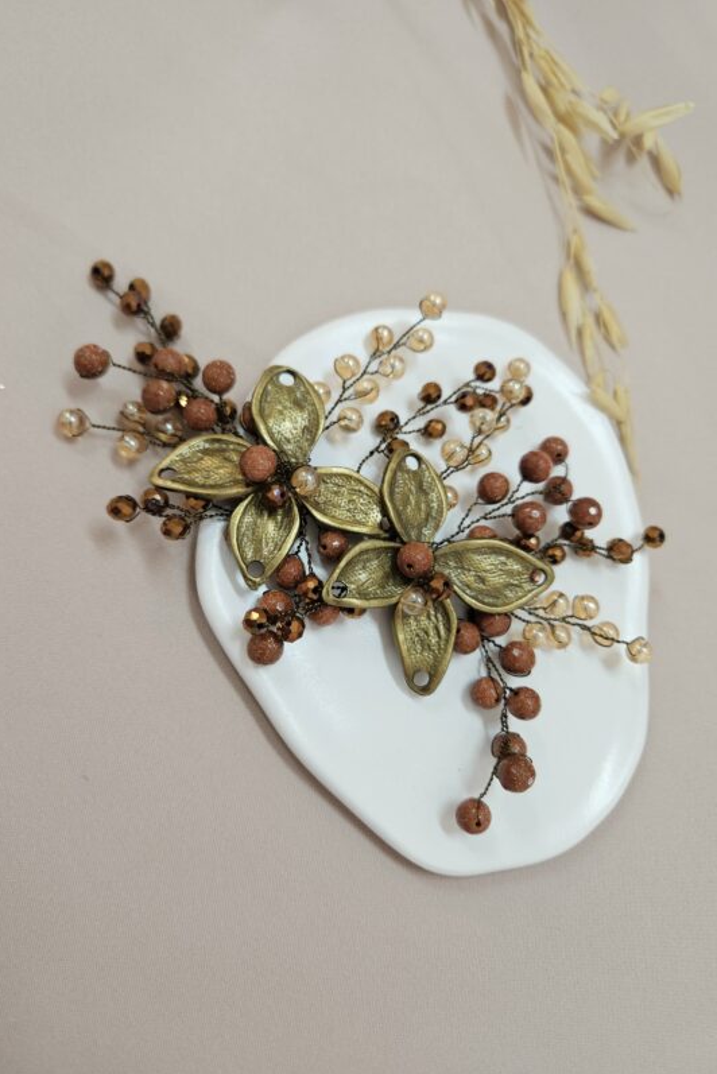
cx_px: 334
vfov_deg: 73.7
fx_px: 716
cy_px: 538
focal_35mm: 24
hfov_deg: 53.1
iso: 100
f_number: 1.8
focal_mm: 5.4
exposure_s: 1/100
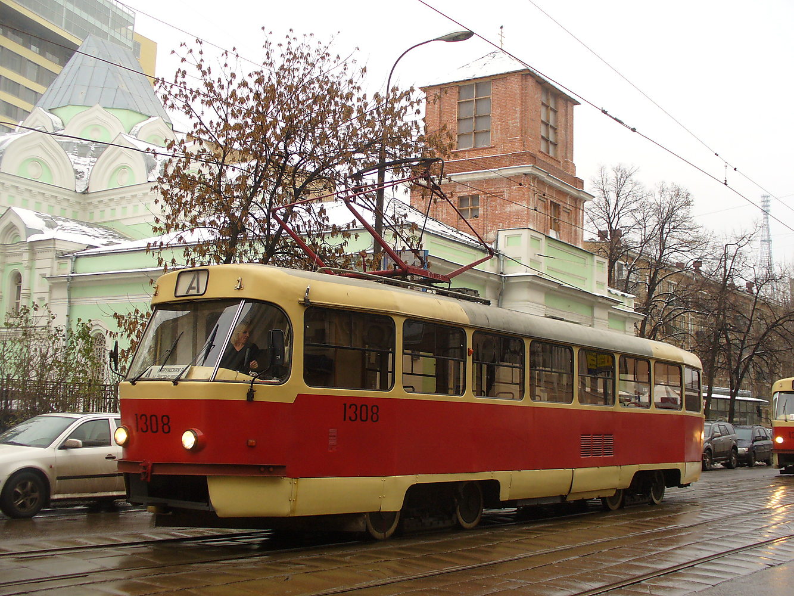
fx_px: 963
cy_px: 298
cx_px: 397
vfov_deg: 34.4
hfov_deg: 44.8
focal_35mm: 42
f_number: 2.9
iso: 80
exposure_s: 1/80
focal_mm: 7
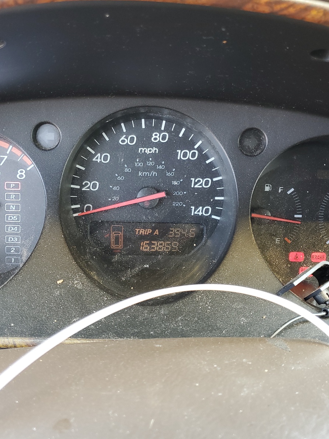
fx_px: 444
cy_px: 221
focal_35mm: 35
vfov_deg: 52.6
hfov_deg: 40.7
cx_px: 153
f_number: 1.5
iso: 65
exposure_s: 1/60.2
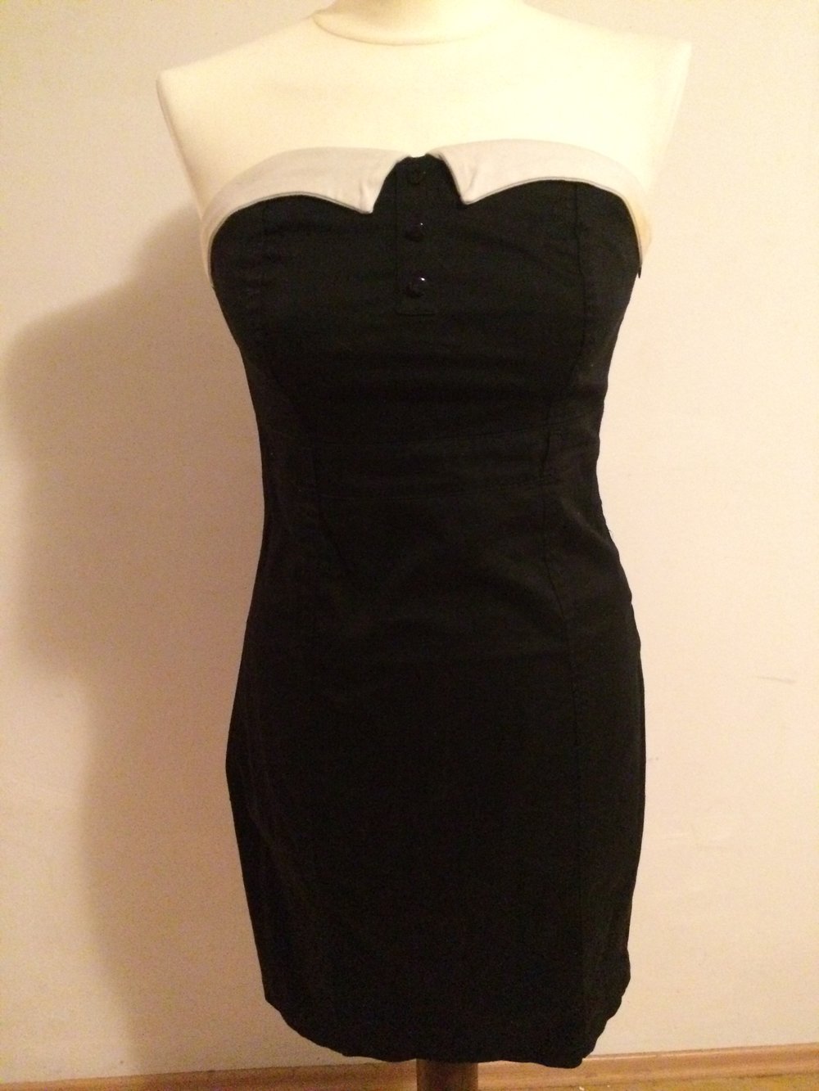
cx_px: 410
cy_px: 546
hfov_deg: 48.2
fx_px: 915
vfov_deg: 61.7
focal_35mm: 29
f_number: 2.2
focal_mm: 4.15
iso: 800
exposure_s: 1/17
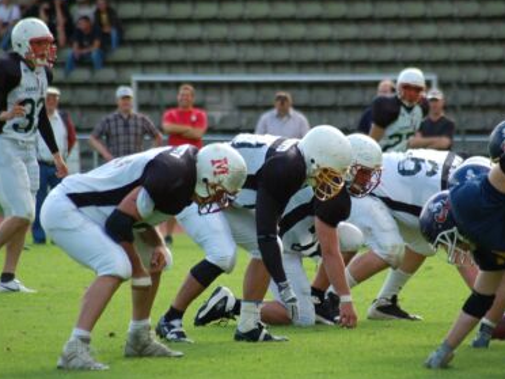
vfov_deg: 4.4
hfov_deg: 5.8
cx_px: 288
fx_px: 4983
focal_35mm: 342
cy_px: 186
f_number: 5
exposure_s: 1/640
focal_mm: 195
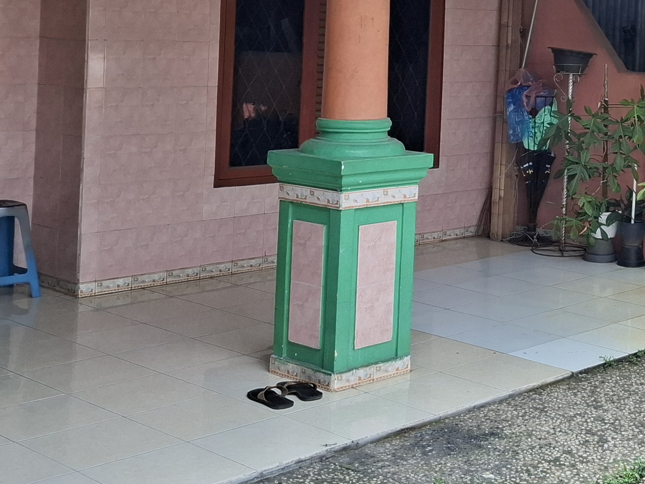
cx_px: 634
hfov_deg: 28.5
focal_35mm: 64
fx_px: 1193
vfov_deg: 22.3
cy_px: 39
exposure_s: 1/574
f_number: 1.8
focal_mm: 5.54
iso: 50
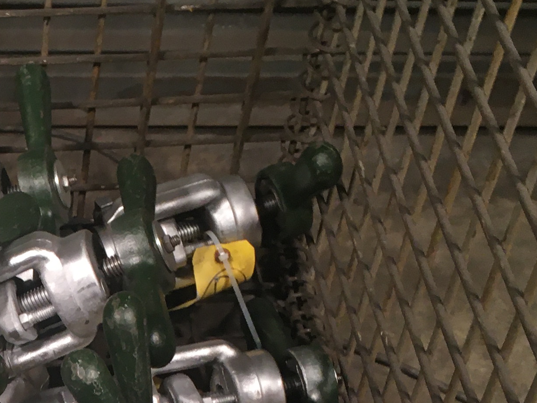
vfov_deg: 15.1
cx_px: -104
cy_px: 460
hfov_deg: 19.5
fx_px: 1474
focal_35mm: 95
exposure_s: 1/30
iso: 50
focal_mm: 4.15
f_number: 2.2
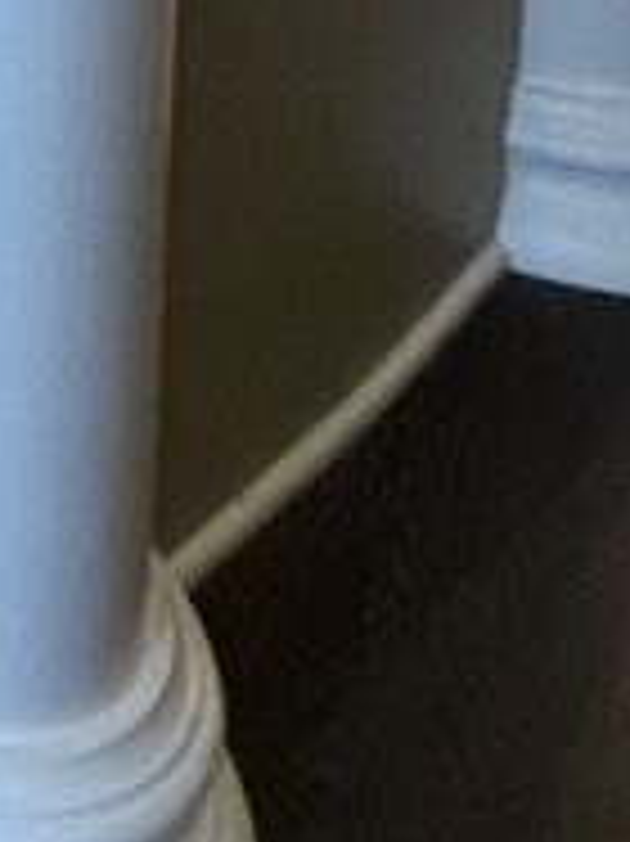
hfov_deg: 11.1
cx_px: -1224
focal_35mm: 90
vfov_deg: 15.0
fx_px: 2186
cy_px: -1090
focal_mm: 2.22
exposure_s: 1/120
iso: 320
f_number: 2.2
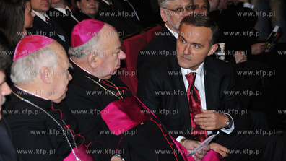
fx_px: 842
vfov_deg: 10.9
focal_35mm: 111
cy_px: 82
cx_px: 144
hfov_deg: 19.3
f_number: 5.6
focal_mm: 70
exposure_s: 1/30
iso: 400
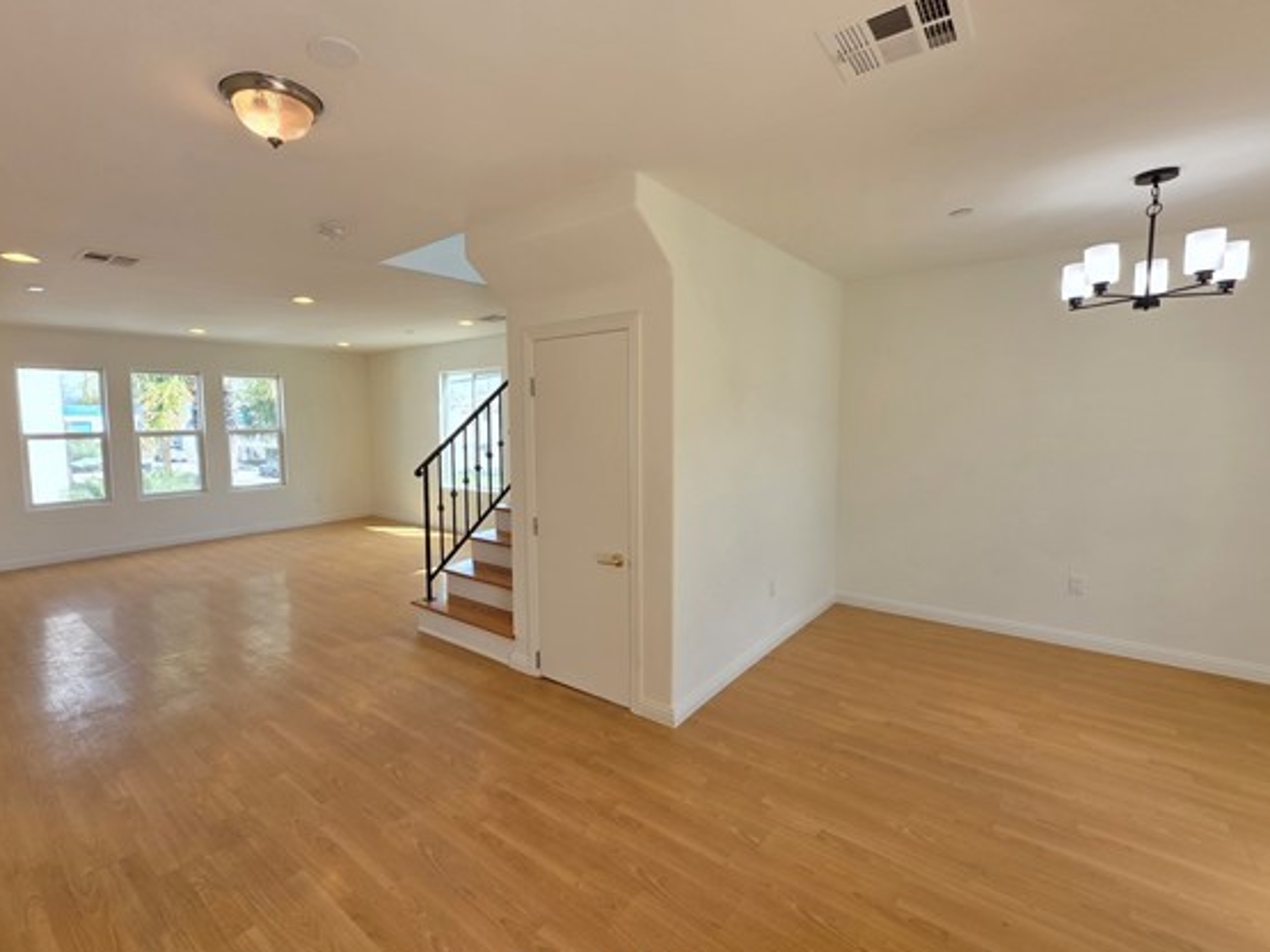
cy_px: 471
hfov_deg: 97.7
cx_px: 561
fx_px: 550
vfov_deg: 81.7
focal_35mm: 15
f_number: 1.9
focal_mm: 2.2
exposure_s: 1/120
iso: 25
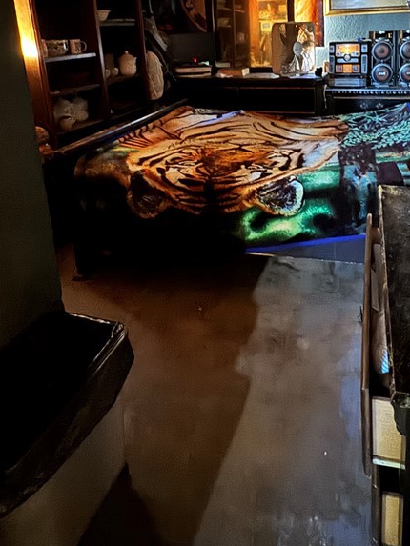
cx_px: 277
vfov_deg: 63.2
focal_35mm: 25
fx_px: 395
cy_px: 106
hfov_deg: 53.7
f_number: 2.2
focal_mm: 2.22
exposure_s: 1/7
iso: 1000
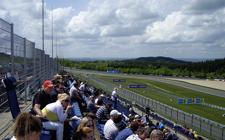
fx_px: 251
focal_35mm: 41
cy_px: 82
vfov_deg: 31.2
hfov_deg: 48.2
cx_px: 114
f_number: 5.6
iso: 100
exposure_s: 1/800
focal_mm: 7.9
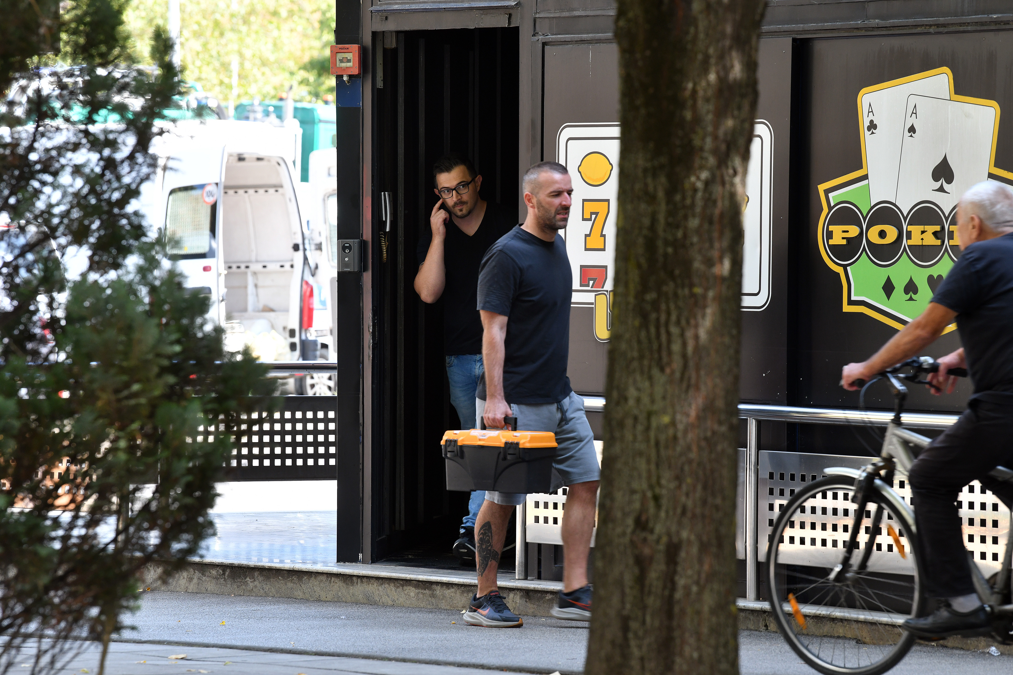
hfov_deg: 10.3
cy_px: 338
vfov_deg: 6.9
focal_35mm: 200
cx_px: 506
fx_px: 5628
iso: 640
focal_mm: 200
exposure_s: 1/160
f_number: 7.1
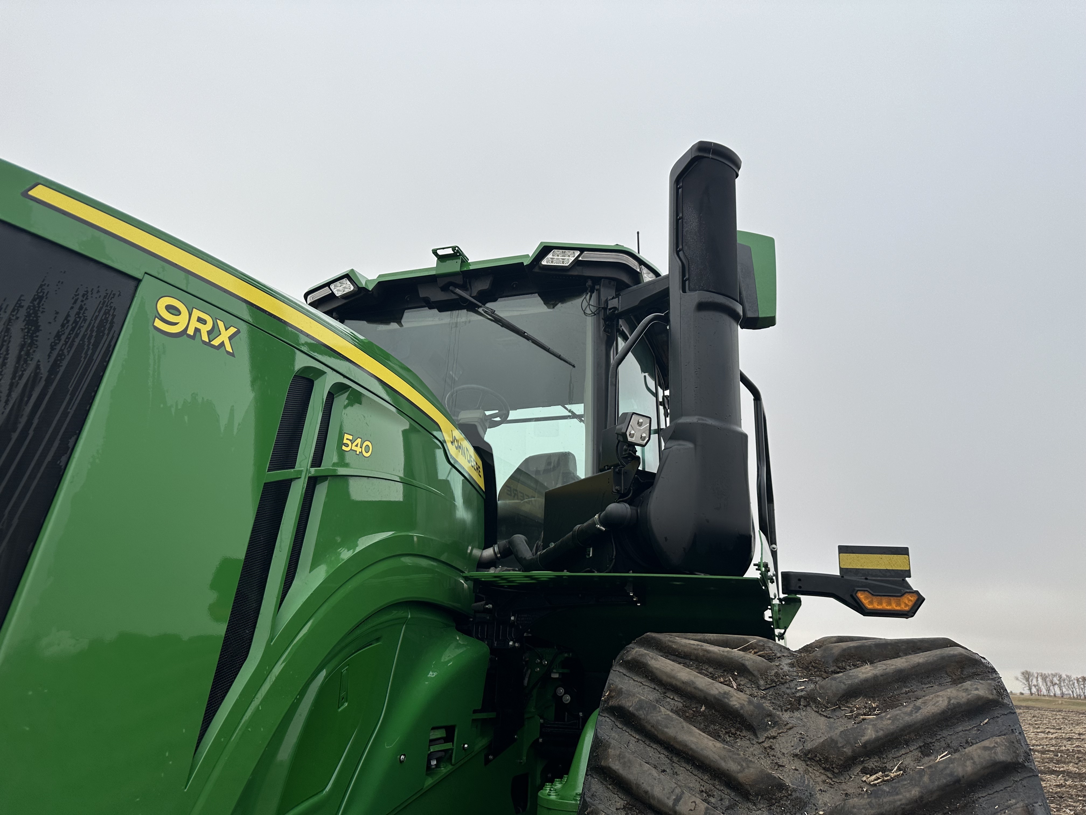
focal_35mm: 24
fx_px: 753
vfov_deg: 56.8
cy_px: 408
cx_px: 543
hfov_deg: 71.6
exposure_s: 1/2070
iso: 80
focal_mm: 6.86
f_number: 1.78
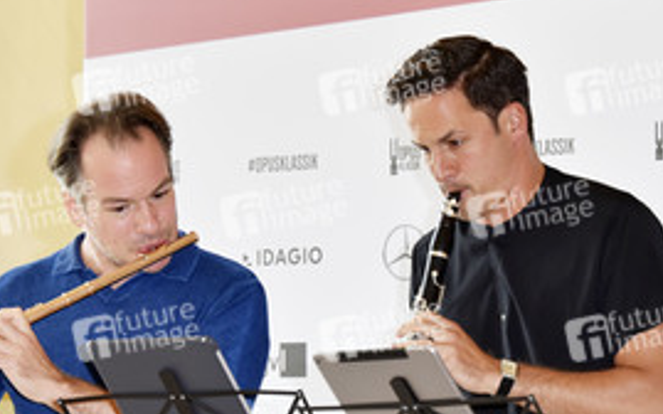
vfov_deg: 6.9
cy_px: 271
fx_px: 3450
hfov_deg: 11.0
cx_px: 317
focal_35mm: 191
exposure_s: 1/125
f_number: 6.3
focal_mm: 112
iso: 1600
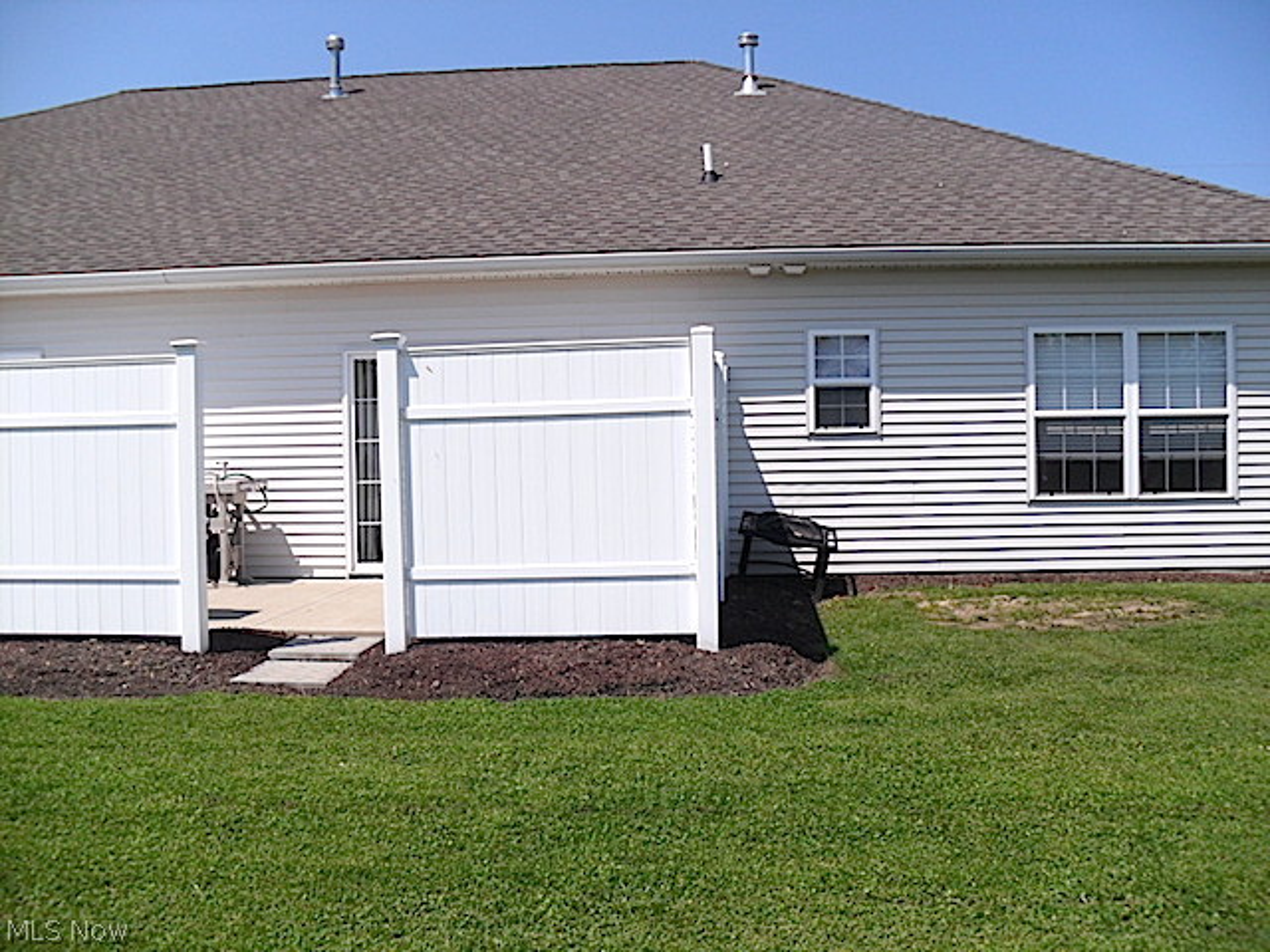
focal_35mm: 35
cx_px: 635
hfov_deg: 52.6
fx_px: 1284
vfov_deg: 40.7
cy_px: 476
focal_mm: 6.3
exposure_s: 1/250
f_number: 7.6
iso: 80
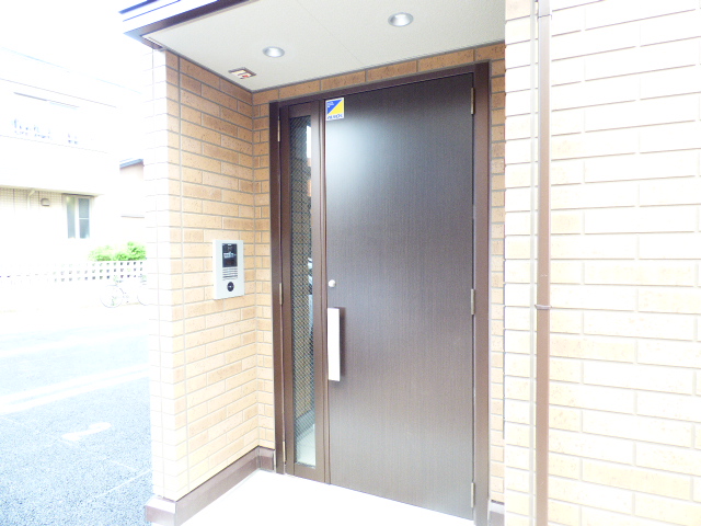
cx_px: 350
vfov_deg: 66.0
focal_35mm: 20
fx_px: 405
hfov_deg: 81.7
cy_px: 263
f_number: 2.8
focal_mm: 3.58
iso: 200
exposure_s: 1/60
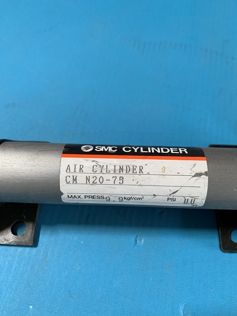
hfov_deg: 53.1
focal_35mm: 26
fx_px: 237
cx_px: 118
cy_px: 158
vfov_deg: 67.3
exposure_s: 1/60
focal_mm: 4.25
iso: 320
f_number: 1.8
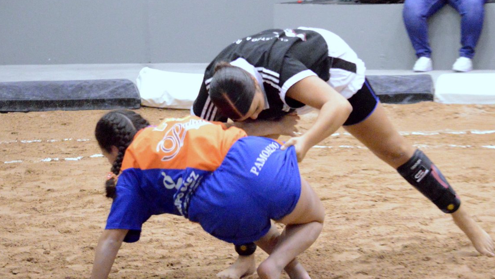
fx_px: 1885
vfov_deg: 8.5
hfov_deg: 15.0
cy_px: 159
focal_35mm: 144
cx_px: 264
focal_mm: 85
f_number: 5
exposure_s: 1/4000
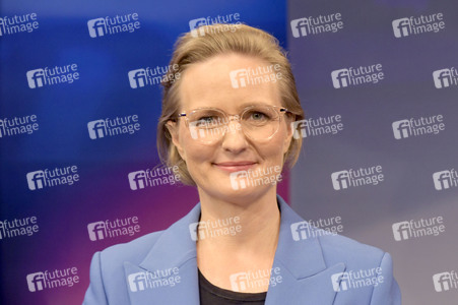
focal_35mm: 70
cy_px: 152
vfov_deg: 19.4
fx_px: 890
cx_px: 229
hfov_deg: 28.9
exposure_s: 1/160
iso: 1600
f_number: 5.6
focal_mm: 70
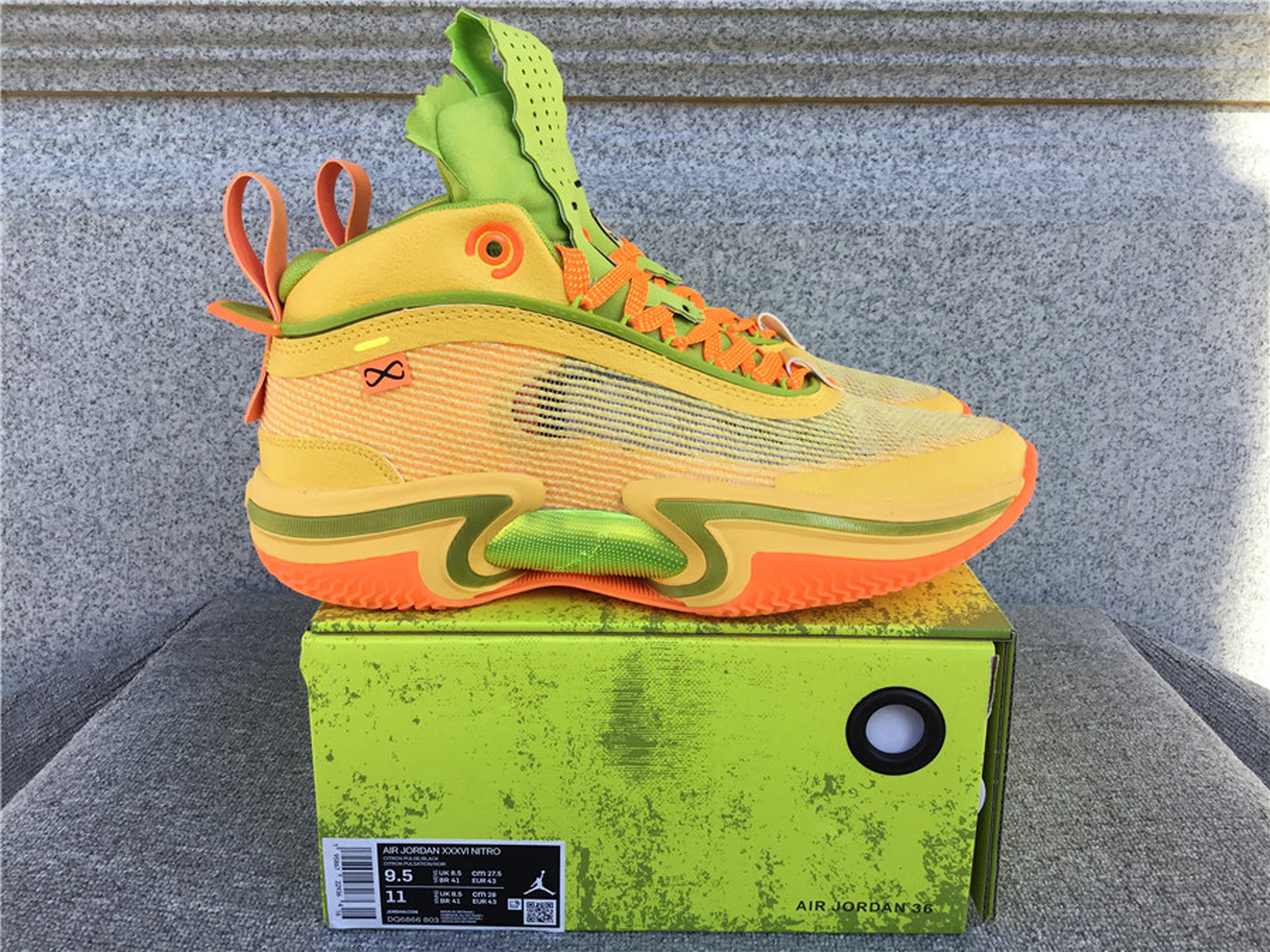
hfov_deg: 58.4
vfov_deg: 45.4
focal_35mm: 31
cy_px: 476
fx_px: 1137
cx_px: 635
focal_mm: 3.3
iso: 25
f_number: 2.4
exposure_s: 1/403
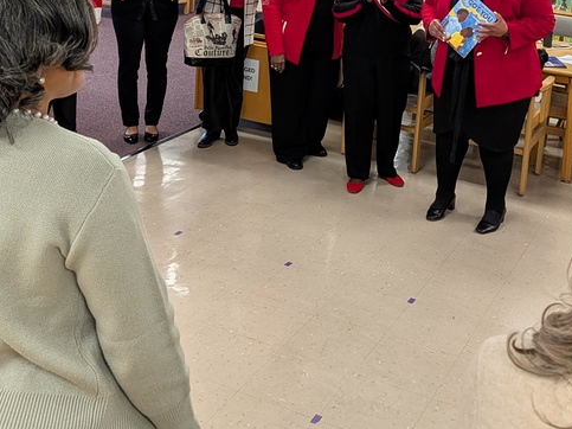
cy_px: 15
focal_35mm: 51
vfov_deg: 27.2
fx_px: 843
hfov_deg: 37.4
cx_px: 322
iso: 16
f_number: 1.68
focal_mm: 6.9
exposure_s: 1/1214
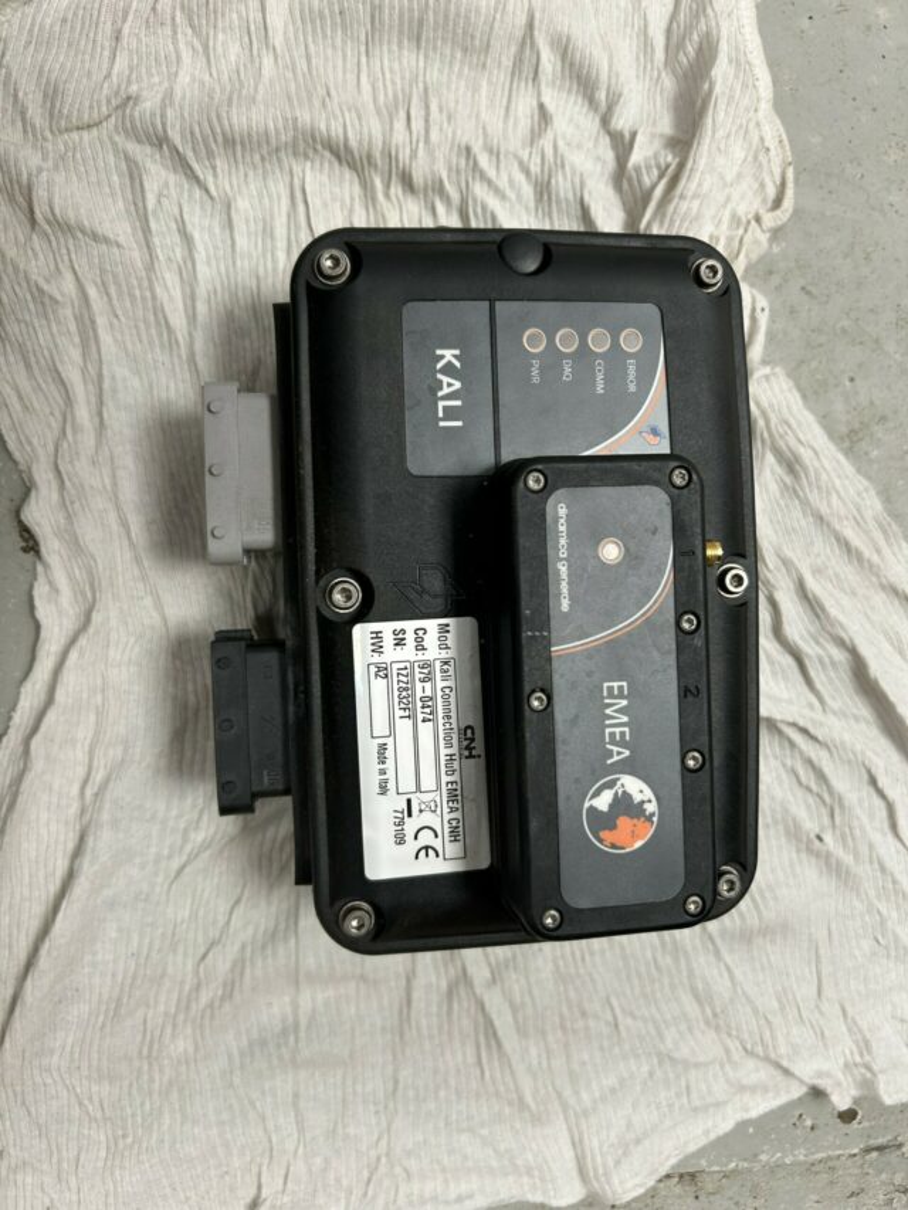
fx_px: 909
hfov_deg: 53.1
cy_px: 605
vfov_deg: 67.3
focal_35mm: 26
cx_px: 454
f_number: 1.5
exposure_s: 1/100
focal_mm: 5.7
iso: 125
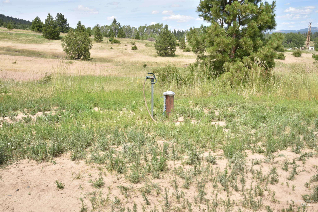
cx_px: 159
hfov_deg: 54.4
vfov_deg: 37.9
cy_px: 106
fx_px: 309
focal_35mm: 35
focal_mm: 35
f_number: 22
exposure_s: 1/40
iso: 200
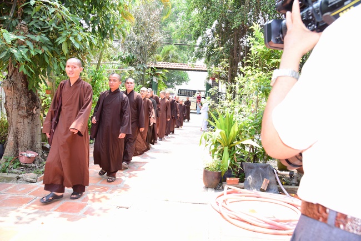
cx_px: 180
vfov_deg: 53.2
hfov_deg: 73.7
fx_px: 241
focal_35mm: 24
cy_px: 120
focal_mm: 24
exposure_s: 1/100
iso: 250
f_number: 5.6
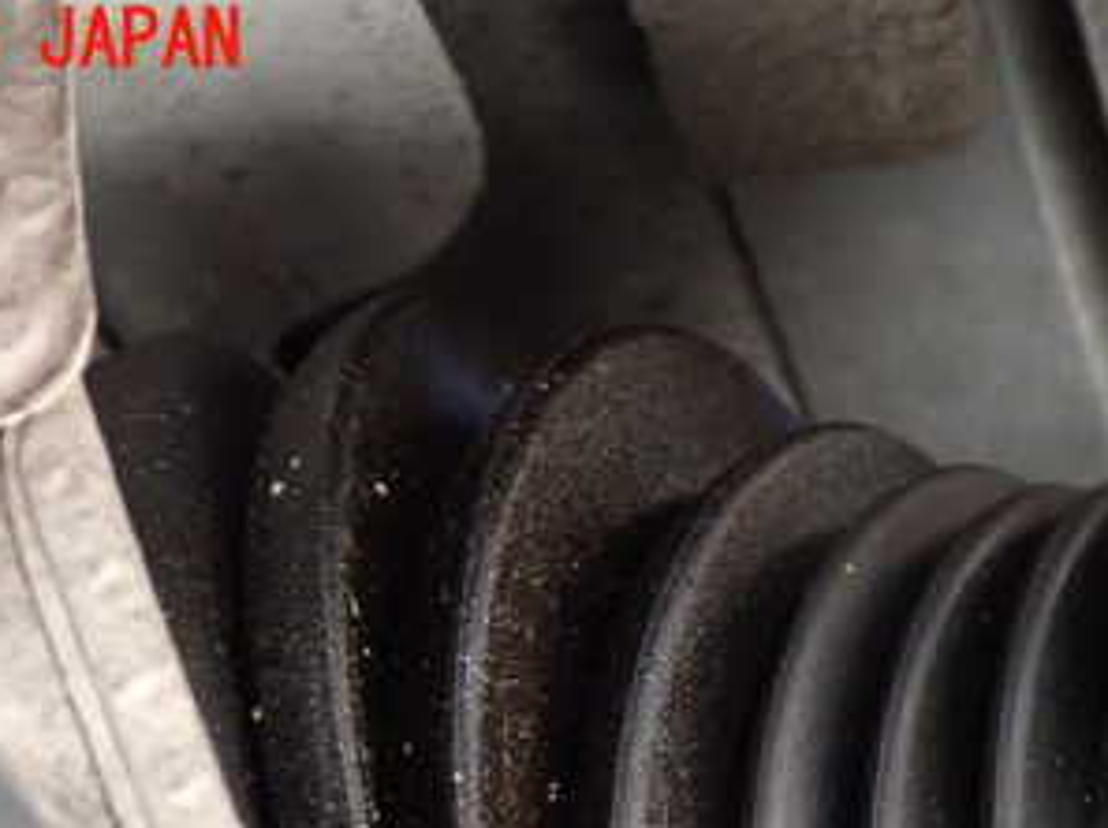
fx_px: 2845
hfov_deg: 22.0
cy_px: 835
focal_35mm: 89
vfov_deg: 16.2
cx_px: 683
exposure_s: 1/15
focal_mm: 7.84
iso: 800
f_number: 2.9
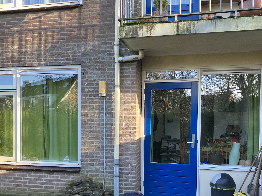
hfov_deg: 46.7
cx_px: 119
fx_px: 303
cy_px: 130
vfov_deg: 35.6
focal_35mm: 40
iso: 40
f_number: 1.8
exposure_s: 1/121
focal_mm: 3.99
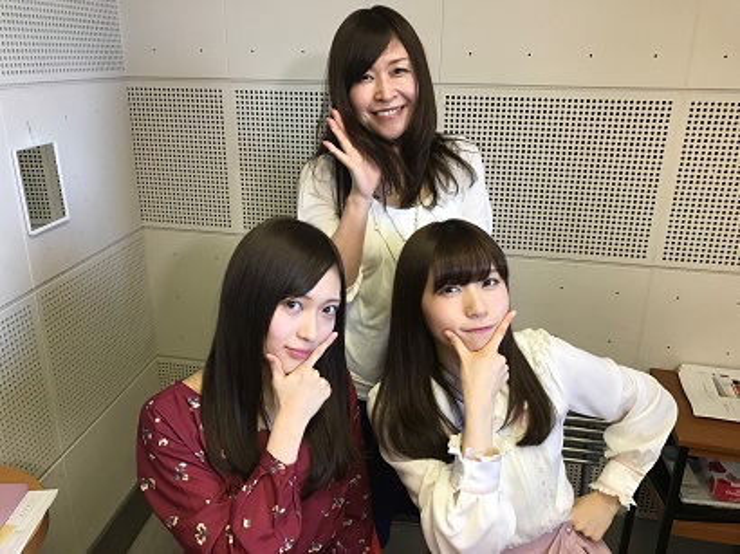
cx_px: 370
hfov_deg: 63.5
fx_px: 598
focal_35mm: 28
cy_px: 277
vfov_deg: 49.7
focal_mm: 3.99
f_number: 1.8
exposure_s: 1/33
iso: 40
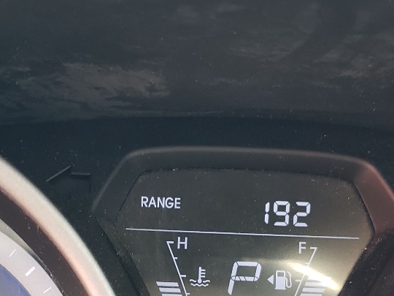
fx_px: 876
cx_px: 186
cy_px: 295
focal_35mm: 77
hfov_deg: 25.3
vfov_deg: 18.6
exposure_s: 1/60.2
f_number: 1.5
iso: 55
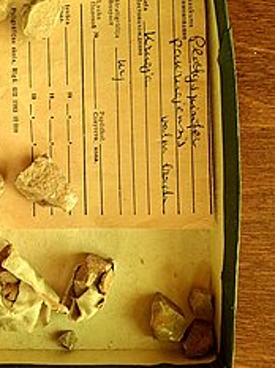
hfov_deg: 32.2
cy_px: 164
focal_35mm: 43
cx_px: 40
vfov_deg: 43.8
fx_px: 457
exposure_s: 1/50
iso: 125
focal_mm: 4.65
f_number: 1.8
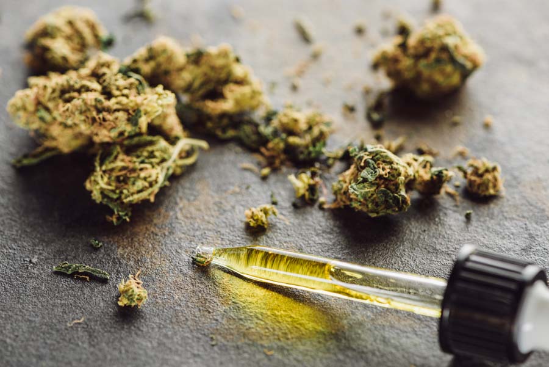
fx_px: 1602
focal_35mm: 105
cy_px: 184
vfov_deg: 13.1
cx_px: 274
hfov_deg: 19.4
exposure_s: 1/160
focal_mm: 105
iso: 250
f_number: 9
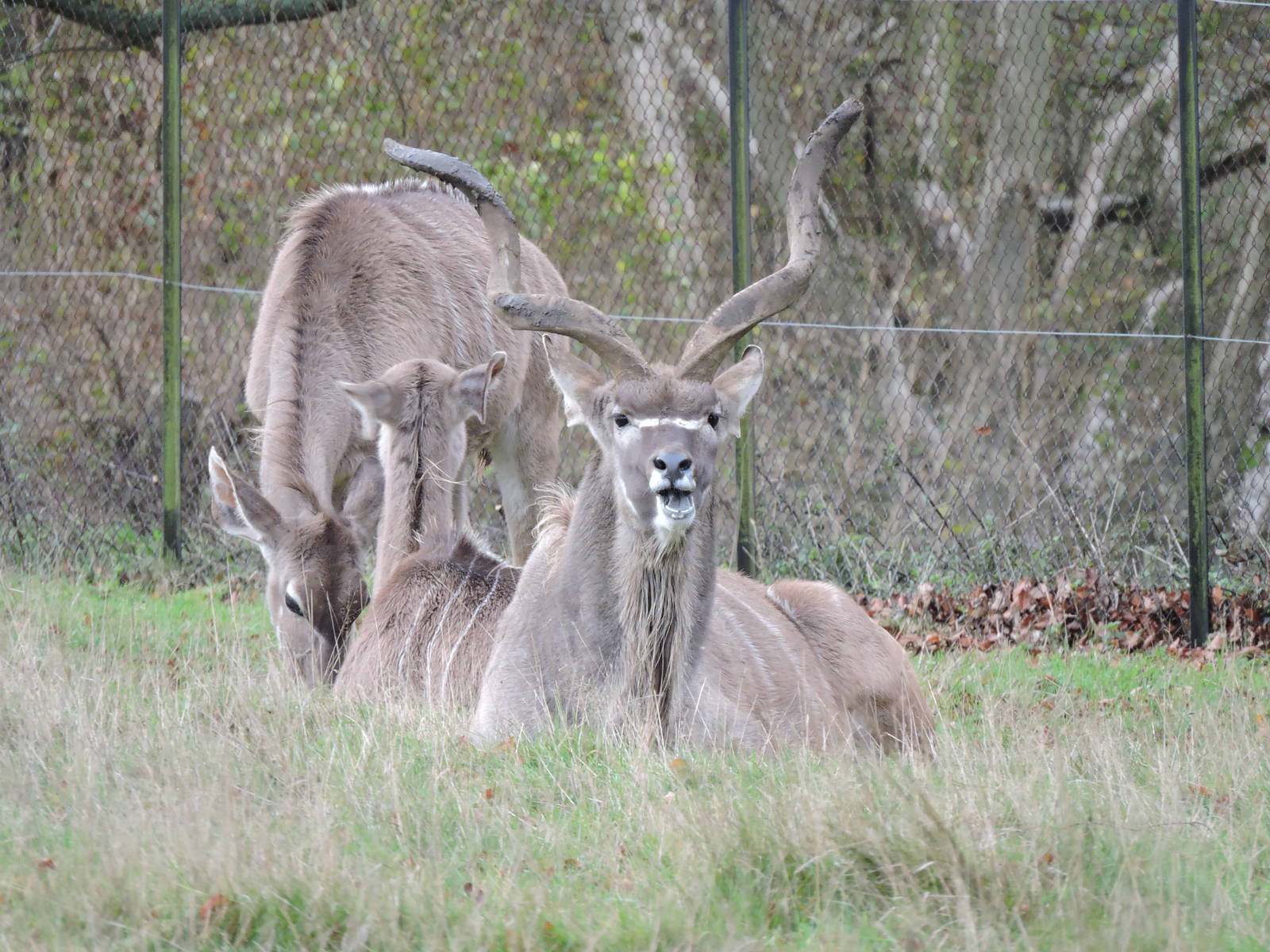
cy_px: 476
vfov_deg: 1.7
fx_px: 33019
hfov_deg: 2.2
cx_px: 635
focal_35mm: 900
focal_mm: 161.2
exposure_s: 1/100
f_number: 5.6
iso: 400
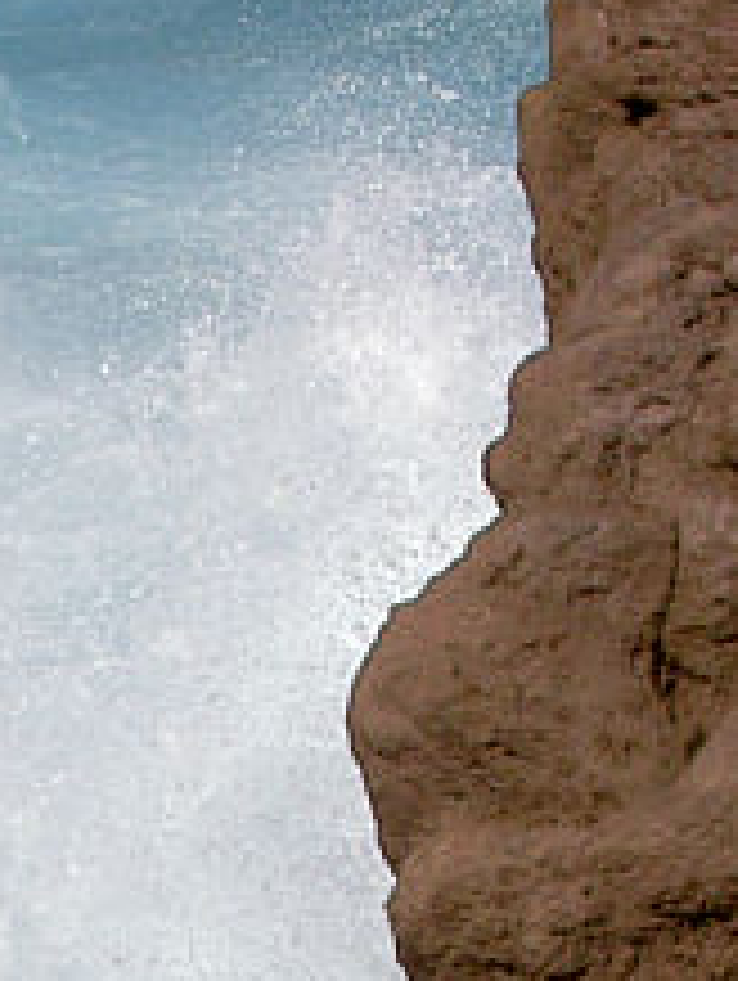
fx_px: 8767
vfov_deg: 6.3
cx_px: -331
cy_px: 1728
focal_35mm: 309
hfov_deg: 4.8
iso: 50
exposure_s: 1/400
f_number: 7.1
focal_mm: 12.4
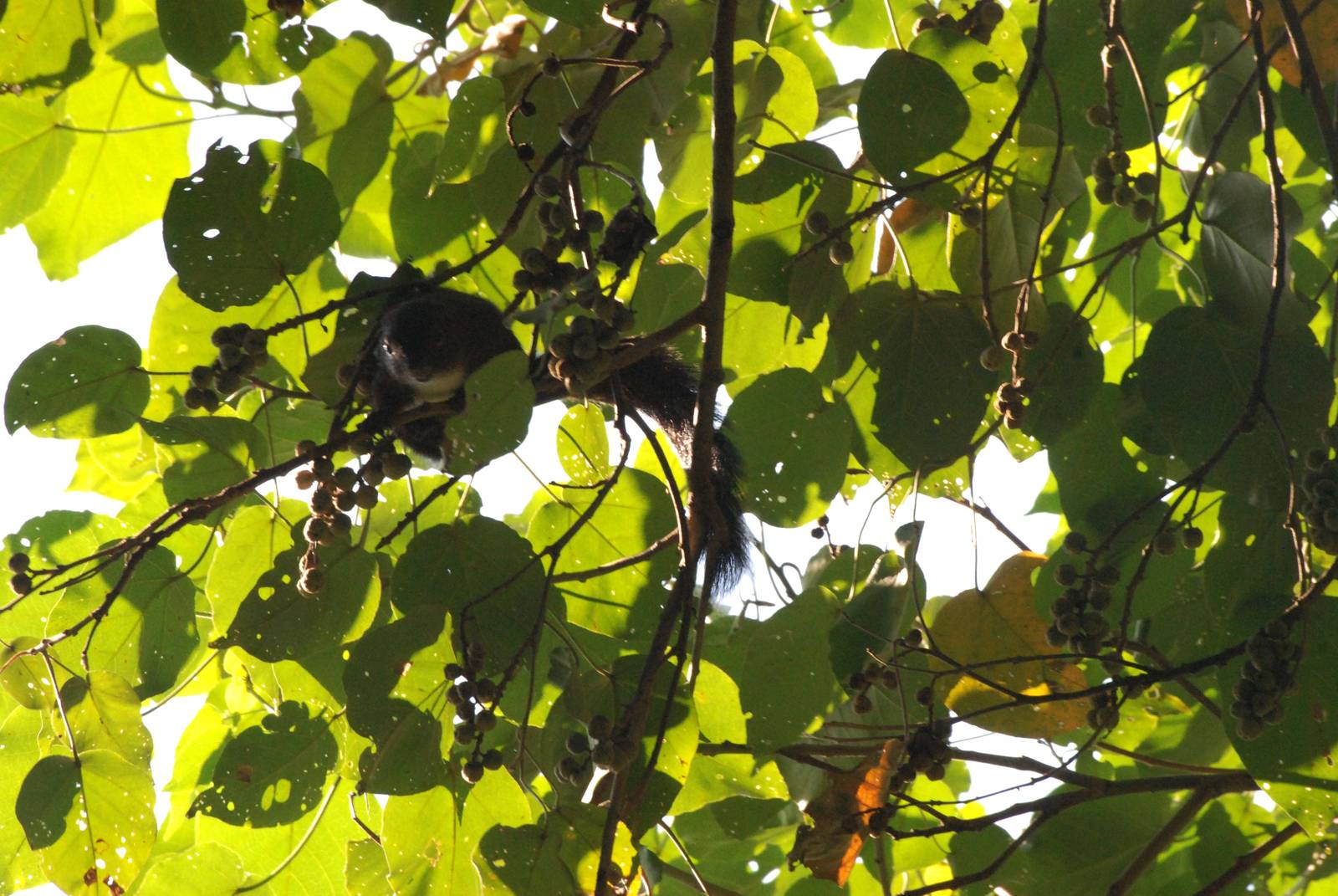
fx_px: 16745
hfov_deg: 4.6
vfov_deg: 3.1
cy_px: 448
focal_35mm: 450
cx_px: 669
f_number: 18
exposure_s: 1/160
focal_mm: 300
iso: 1600
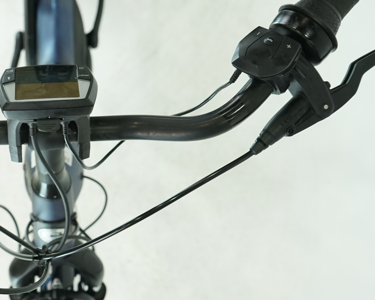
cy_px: 161
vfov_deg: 21.9
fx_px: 777
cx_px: 69
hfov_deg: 26.6
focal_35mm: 70
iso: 1600
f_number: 5.6
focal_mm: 34
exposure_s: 1/200
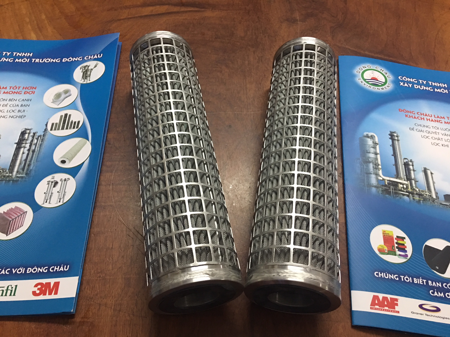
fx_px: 377
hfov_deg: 61.7
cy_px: 168
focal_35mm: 29
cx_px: 225
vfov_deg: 48.2
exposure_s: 1/10
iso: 80
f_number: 2.2
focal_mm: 4.15
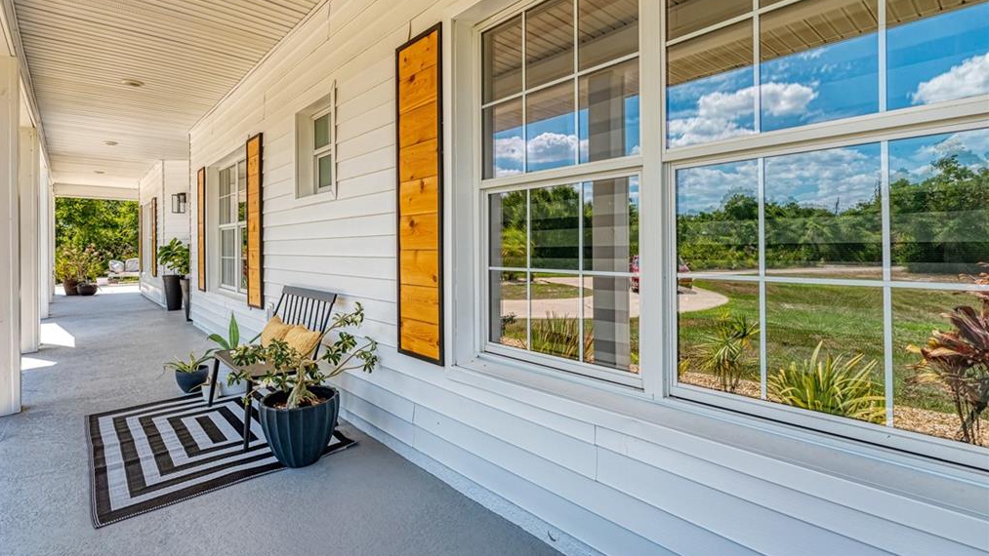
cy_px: 245
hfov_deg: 92.7
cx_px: 490
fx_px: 472
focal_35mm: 18
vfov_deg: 60.9
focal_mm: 17
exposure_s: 1/1000
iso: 100
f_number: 7.1
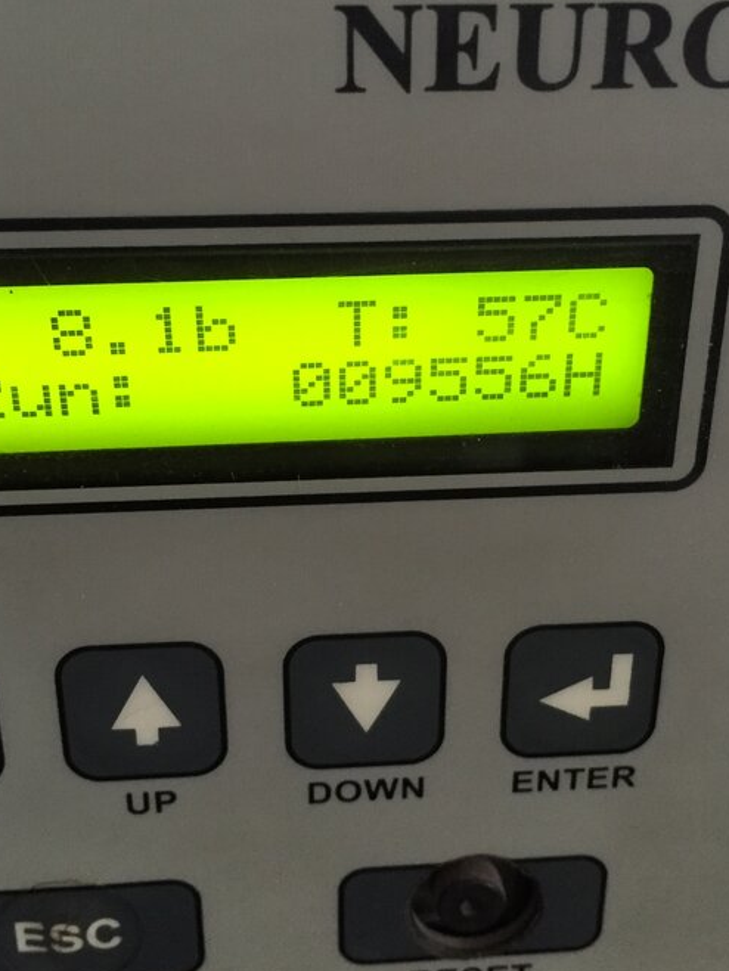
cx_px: 382
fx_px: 1319
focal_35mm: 47
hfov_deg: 30.9
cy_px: 469
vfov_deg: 40.4
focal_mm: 4.15
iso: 320
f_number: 2.2
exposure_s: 1/33
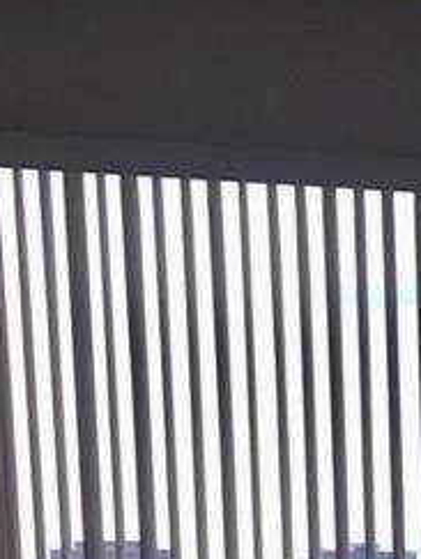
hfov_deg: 9.9
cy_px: 1026
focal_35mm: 143
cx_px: 732
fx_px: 2313
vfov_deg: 12.5
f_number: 2.2
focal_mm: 4.15
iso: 25
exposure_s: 1/413
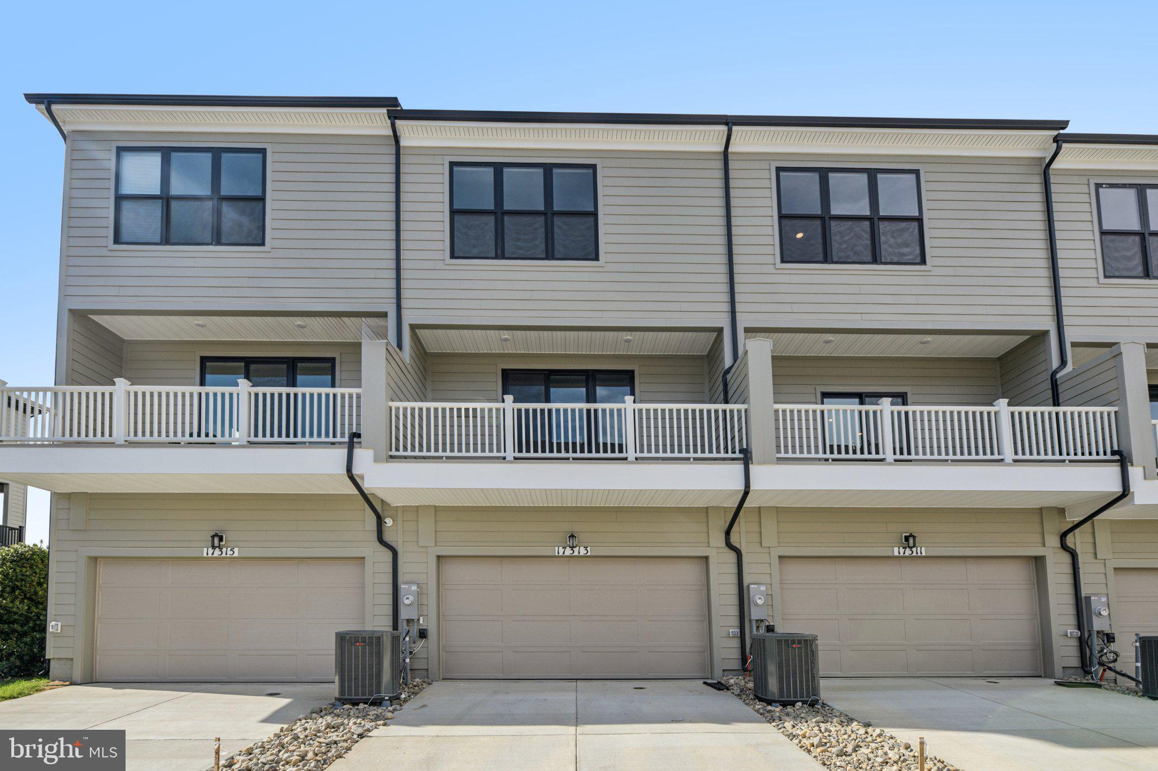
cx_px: 579
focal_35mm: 14
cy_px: 386
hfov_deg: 104.3
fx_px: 450
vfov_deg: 81.2
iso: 100
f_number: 8
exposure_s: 1/200
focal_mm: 14
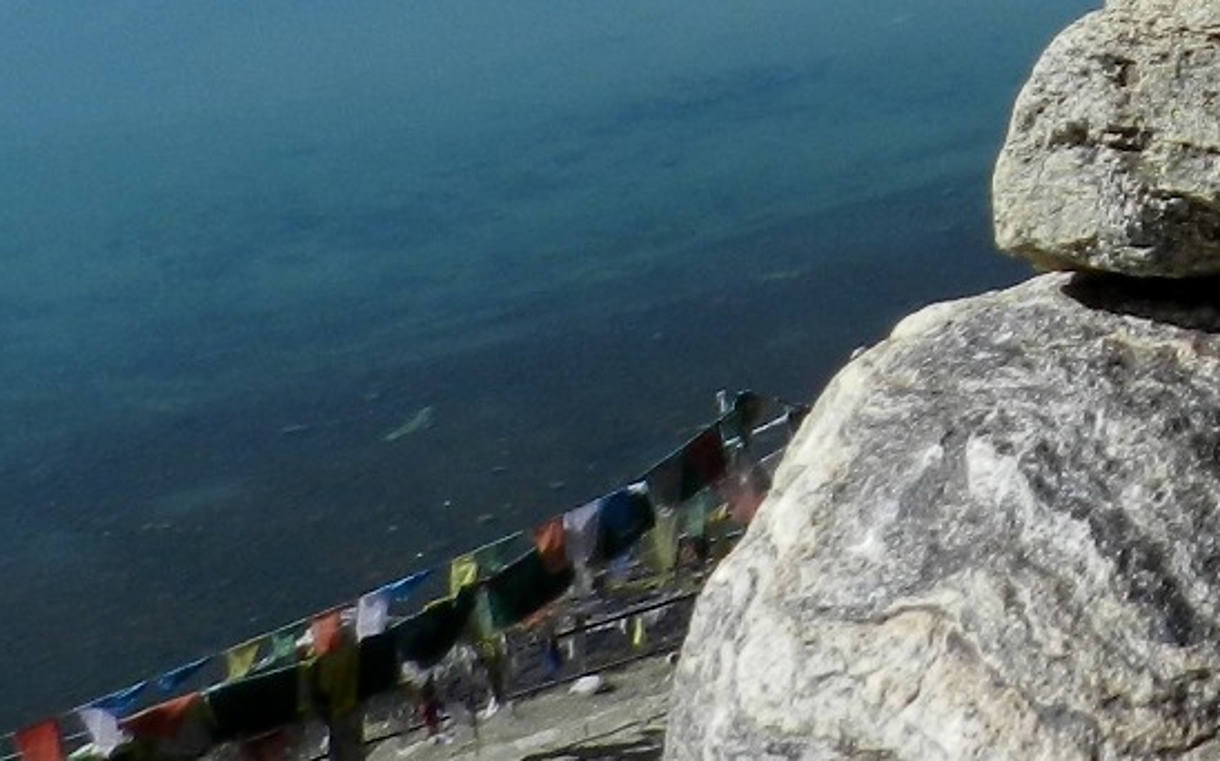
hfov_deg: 20.4
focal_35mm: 89
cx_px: 1761
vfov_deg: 13.4
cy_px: -543
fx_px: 2958
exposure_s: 1/1000
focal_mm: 4
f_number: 4
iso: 160
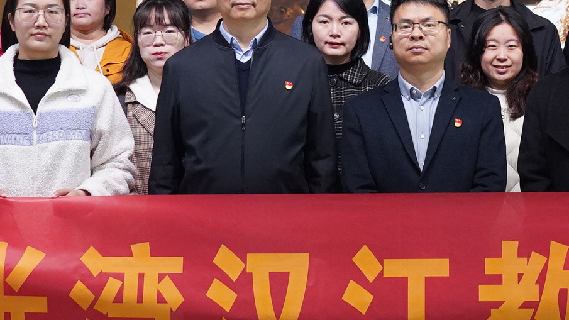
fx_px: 1992
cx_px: 420
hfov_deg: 16.2
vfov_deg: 9.0
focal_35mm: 132
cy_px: -130
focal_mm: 24
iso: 1000
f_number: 4
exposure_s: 1/160
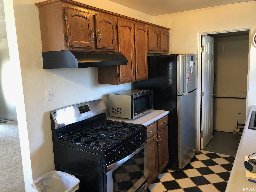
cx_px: 128
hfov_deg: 63.4
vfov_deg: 49.7
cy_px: 96
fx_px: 207
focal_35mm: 28
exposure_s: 1/15
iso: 40
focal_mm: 3.99
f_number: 1.8
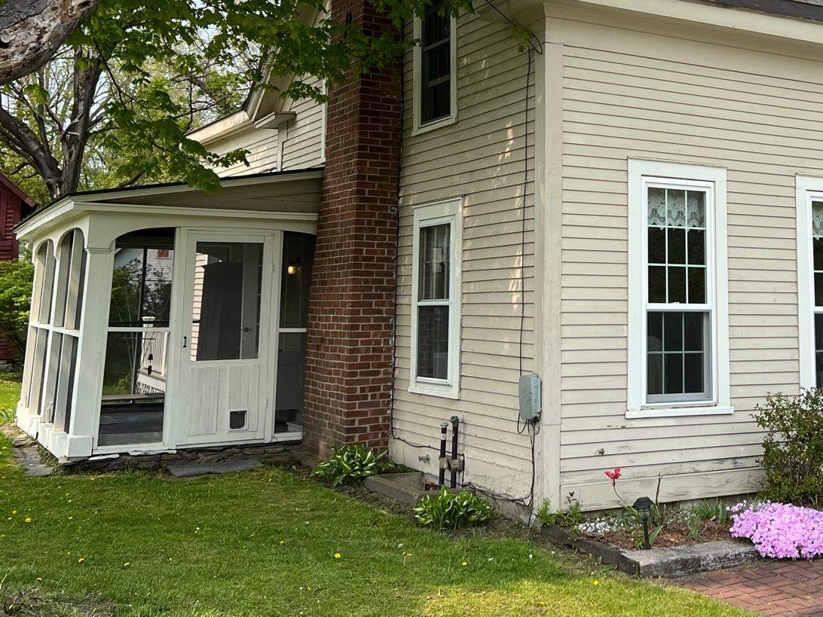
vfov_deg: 29.7
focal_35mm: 48
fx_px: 1141
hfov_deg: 38.6
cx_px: 616
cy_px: 136
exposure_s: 1/2165
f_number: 1.5
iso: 50
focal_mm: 5.7
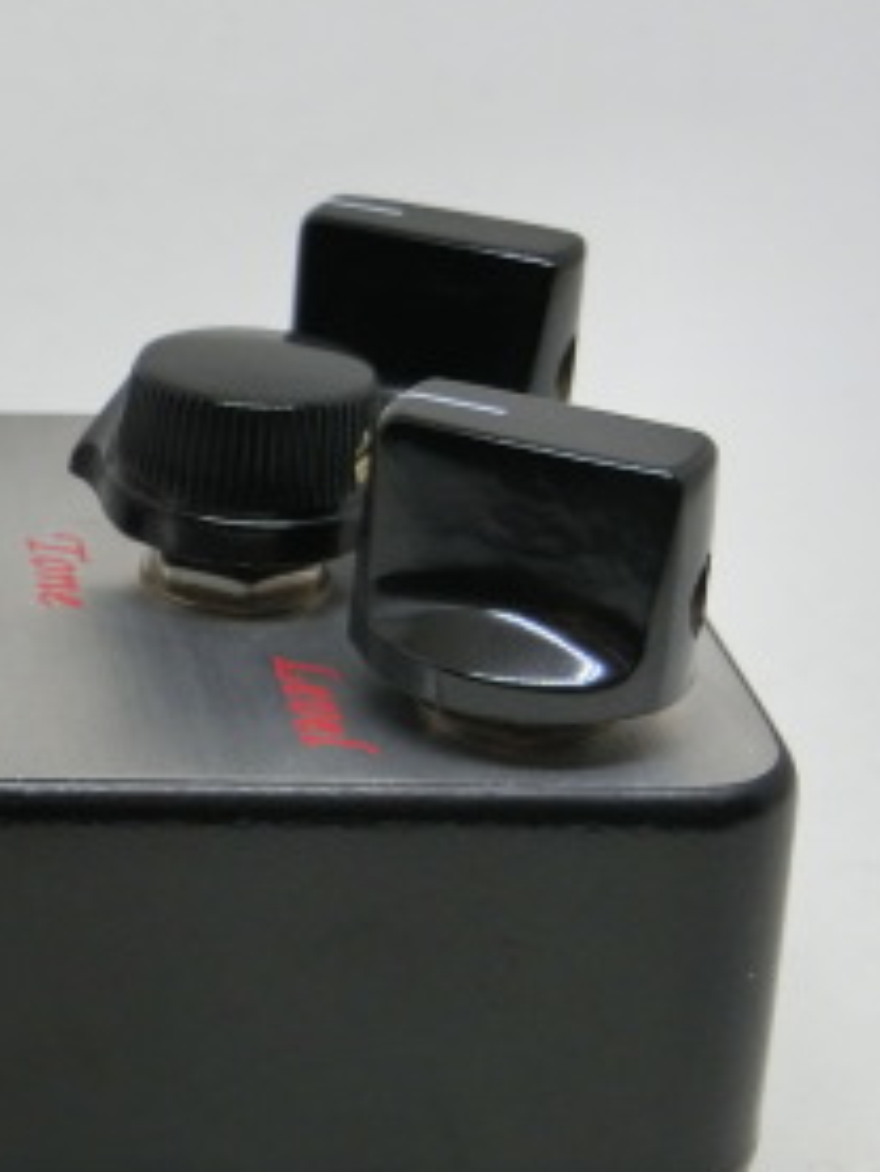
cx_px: -241
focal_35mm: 104
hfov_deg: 13.7
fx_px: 3522
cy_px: 753
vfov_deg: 18.8
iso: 160
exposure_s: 1/125
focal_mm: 8
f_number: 4.4
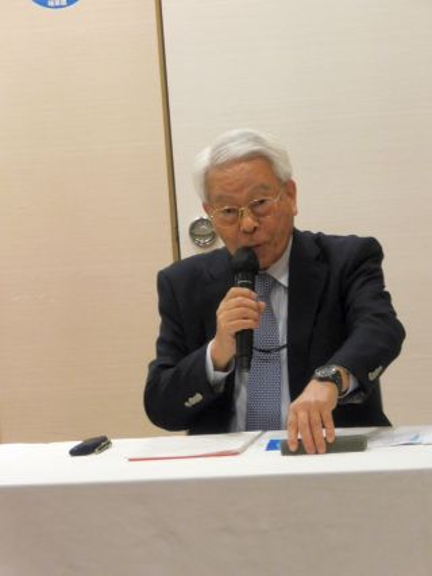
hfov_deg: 7.4
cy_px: 288
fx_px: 3363
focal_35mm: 202
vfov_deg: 9.8
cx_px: 216
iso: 800
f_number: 5.4
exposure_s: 1/15
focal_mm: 35.9
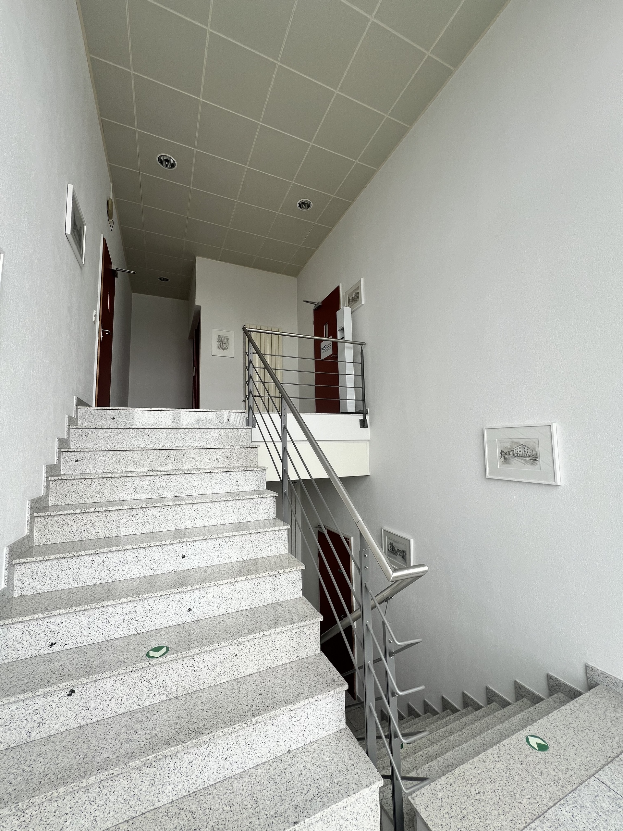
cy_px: 416
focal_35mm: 13
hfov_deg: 89.9
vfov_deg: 106.2
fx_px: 312
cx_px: 312
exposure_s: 1/156
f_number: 1.8
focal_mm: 1.57
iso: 32
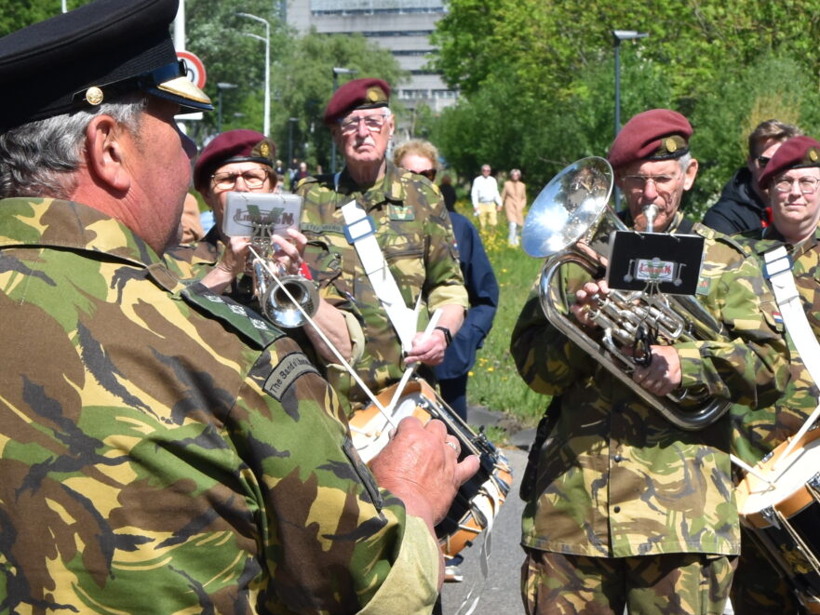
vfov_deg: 8.4
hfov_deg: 11.2
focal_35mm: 176
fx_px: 4170
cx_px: 700
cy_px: 459
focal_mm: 42
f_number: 10
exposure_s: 1/400
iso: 200
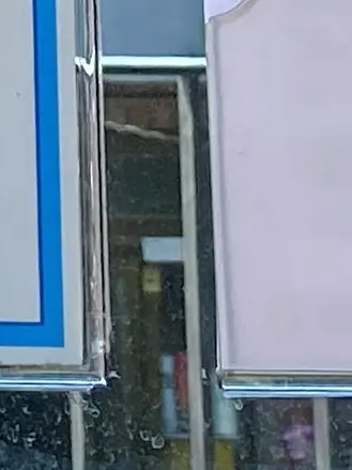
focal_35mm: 239
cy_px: -1053
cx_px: -689
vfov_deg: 7.2
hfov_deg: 5.8
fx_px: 3242
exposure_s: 1/265
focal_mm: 4.25
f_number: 1.8
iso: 32
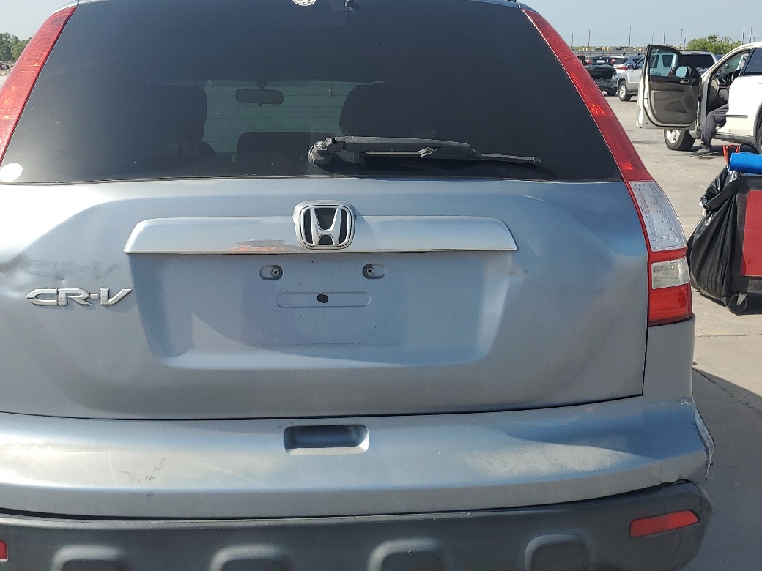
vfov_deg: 35.9
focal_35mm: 40
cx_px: 305
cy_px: 263
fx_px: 881
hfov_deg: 46.5
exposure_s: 1/2500
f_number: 1.5
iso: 50
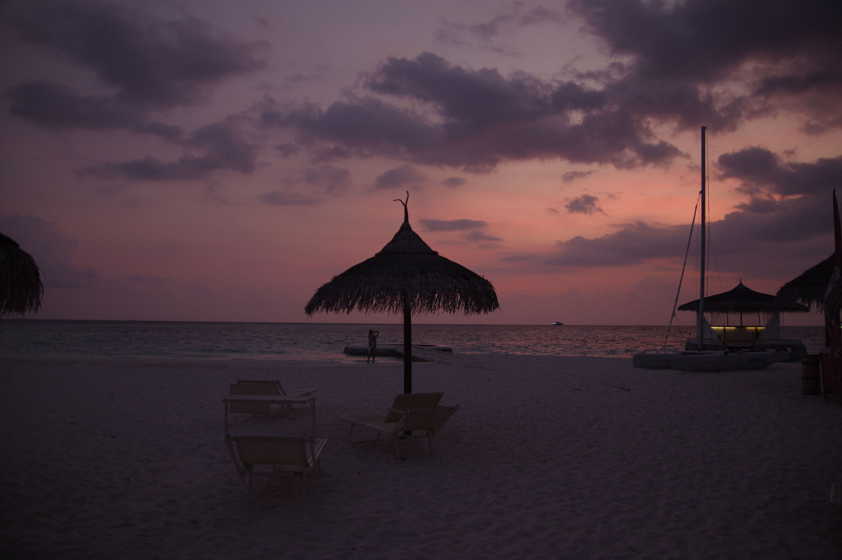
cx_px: 421
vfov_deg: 43.5
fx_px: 701
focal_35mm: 30
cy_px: 280
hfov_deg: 62.0
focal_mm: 20
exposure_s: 1/125
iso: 640
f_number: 2.8
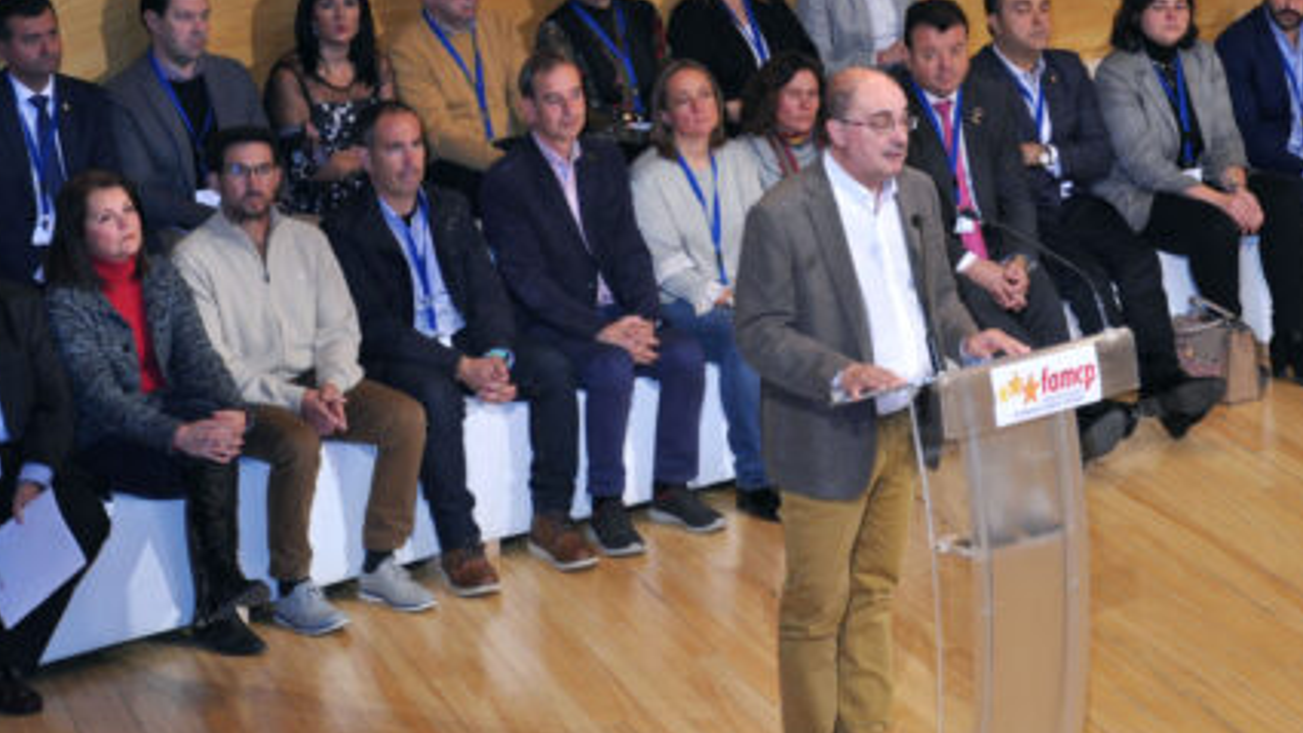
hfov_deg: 17.9
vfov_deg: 10.1
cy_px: 181
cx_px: 727
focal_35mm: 120
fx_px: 4146
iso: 400
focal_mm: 50
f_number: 5.6
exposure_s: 1/30
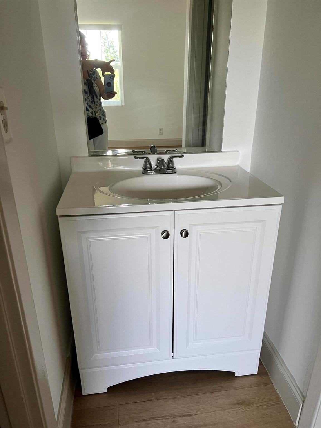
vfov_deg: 67.3
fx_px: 321
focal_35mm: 26
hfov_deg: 53.1
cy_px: 214
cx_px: 160
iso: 125
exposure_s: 1/94
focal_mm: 5.7
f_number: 1.5
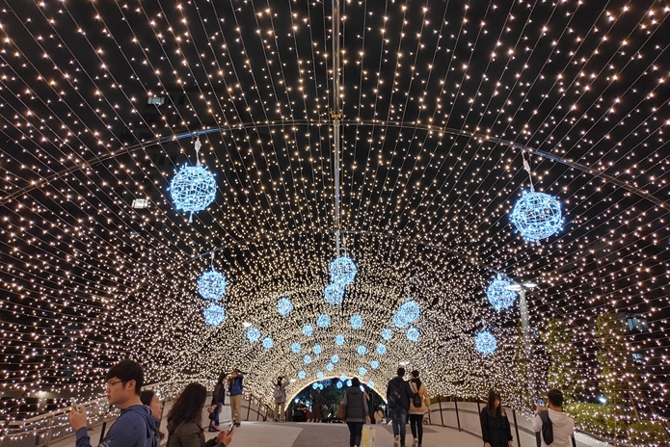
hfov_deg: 65.4
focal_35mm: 28
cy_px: 188
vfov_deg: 46.3
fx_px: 521
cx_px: 329
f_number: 1.8
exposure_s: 1/30
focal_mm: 4.36
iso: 150
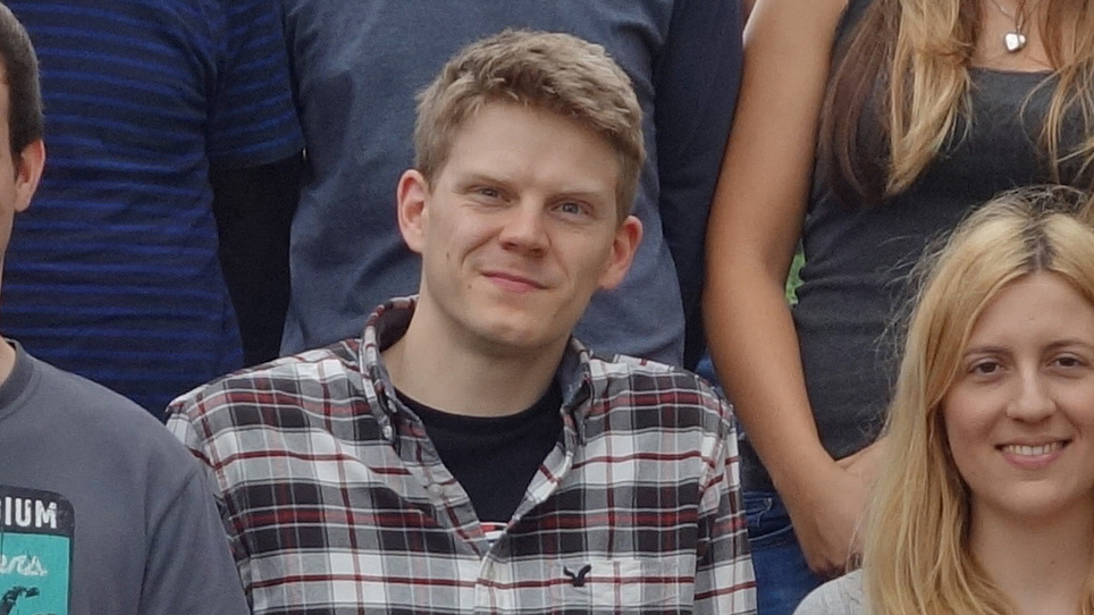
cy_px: 1070
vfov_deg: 5.2
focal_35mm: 232
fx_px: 6729
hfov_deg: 9.3
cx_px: 204
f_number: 5.6
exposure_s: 1/250
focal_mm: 14.57
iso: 125
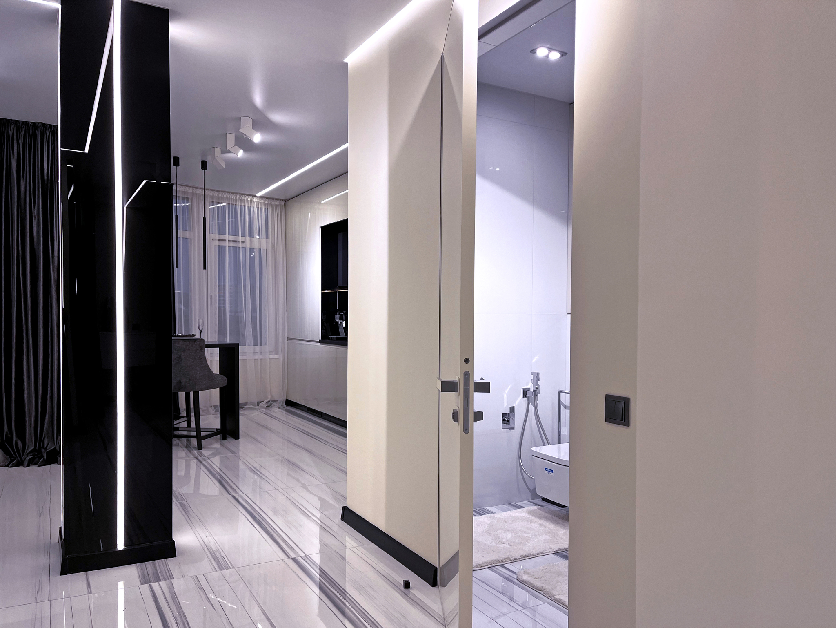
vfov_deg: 53.1
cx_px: 418
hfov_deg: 67.3
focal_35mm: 26
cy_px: 314
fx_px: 628
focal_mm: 5.1
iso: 100
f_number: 1.6
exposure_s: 1/100
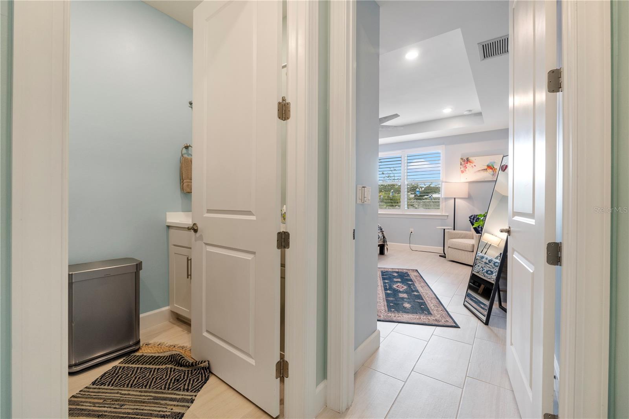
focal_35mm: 15
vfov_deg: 77.3
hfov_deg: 100.4
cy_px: 210
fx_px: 262
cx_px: 314
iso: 800
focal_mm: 10
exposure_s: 1/30
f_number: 4.5
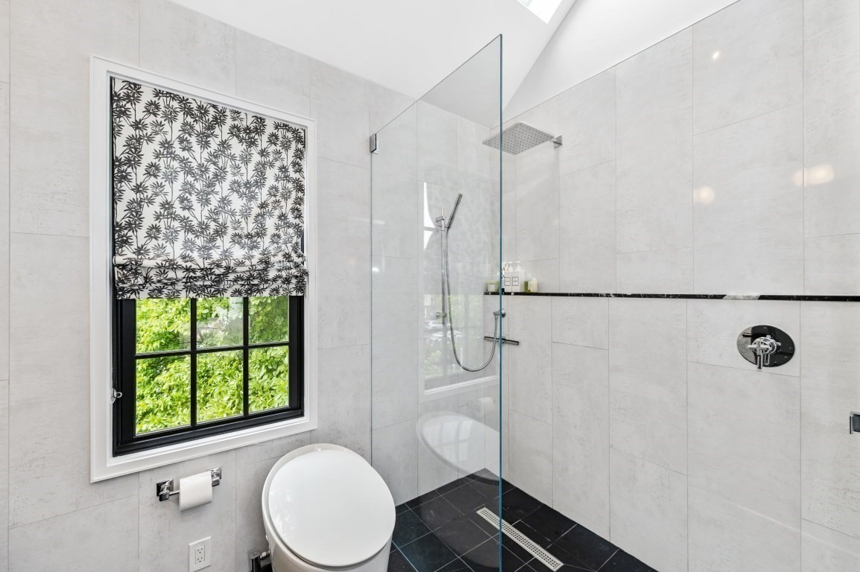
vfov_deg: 81.1
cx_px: 430
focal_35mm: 14
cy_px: 286
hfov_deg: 104.3
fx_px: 334
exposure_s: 1/100
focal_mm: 14
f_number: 5.6
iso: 400
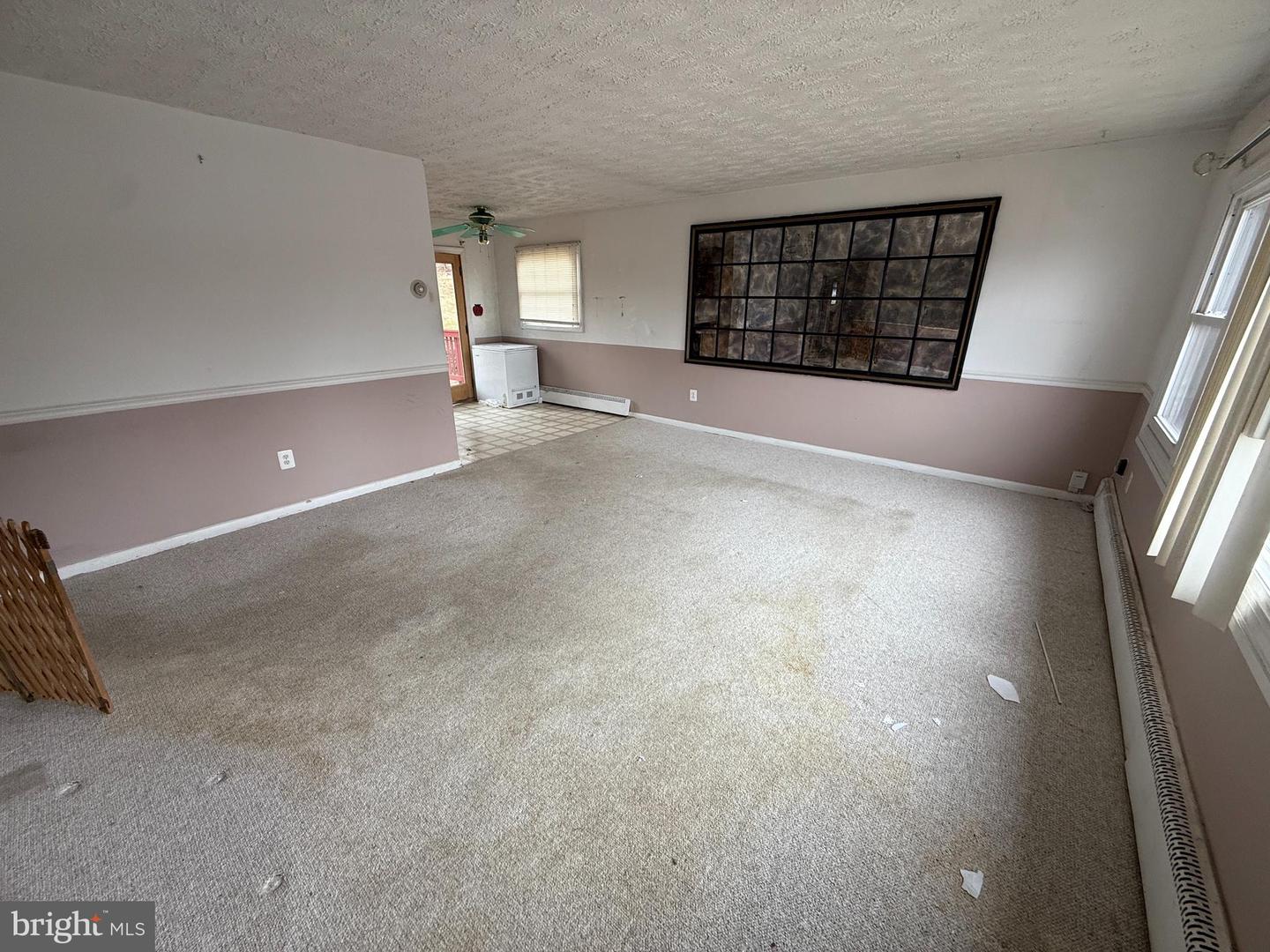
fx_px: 514
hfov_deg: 102.1
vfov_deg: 85.7
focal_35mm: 14
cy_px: 476
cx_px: 635
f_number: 2.2
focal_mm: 2.22
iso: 160
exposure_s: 1/99
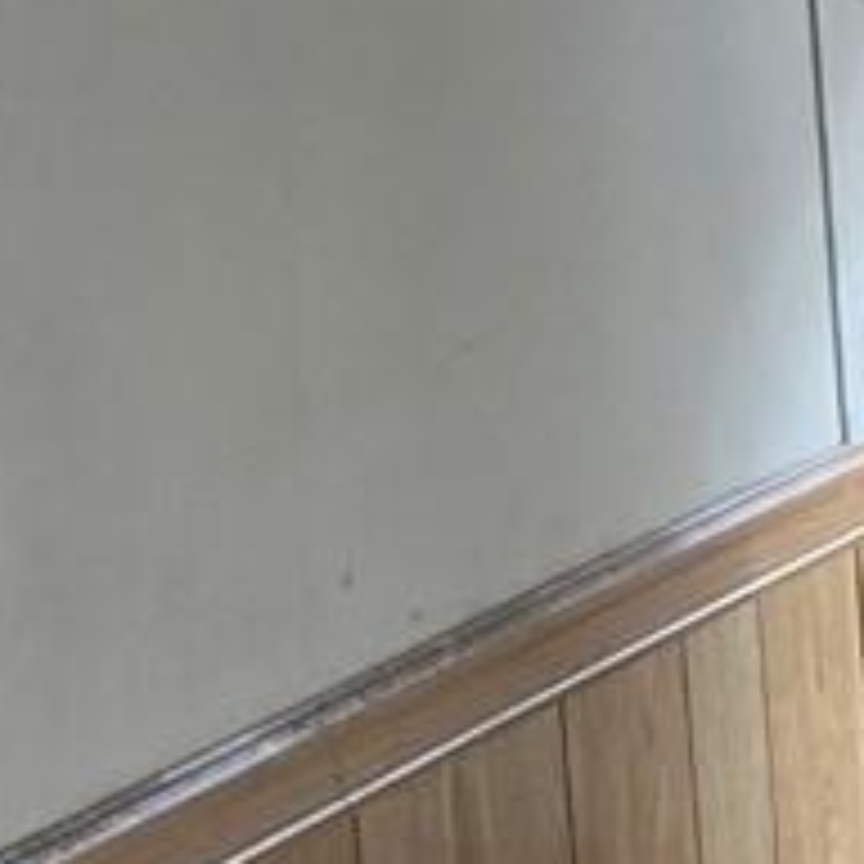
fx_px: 4772
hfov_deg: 8.3
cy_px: 225
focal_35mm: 169
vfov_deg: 10.3
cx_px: 2812
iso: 160
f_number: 1.8
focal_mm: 5.4
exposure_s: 1/180
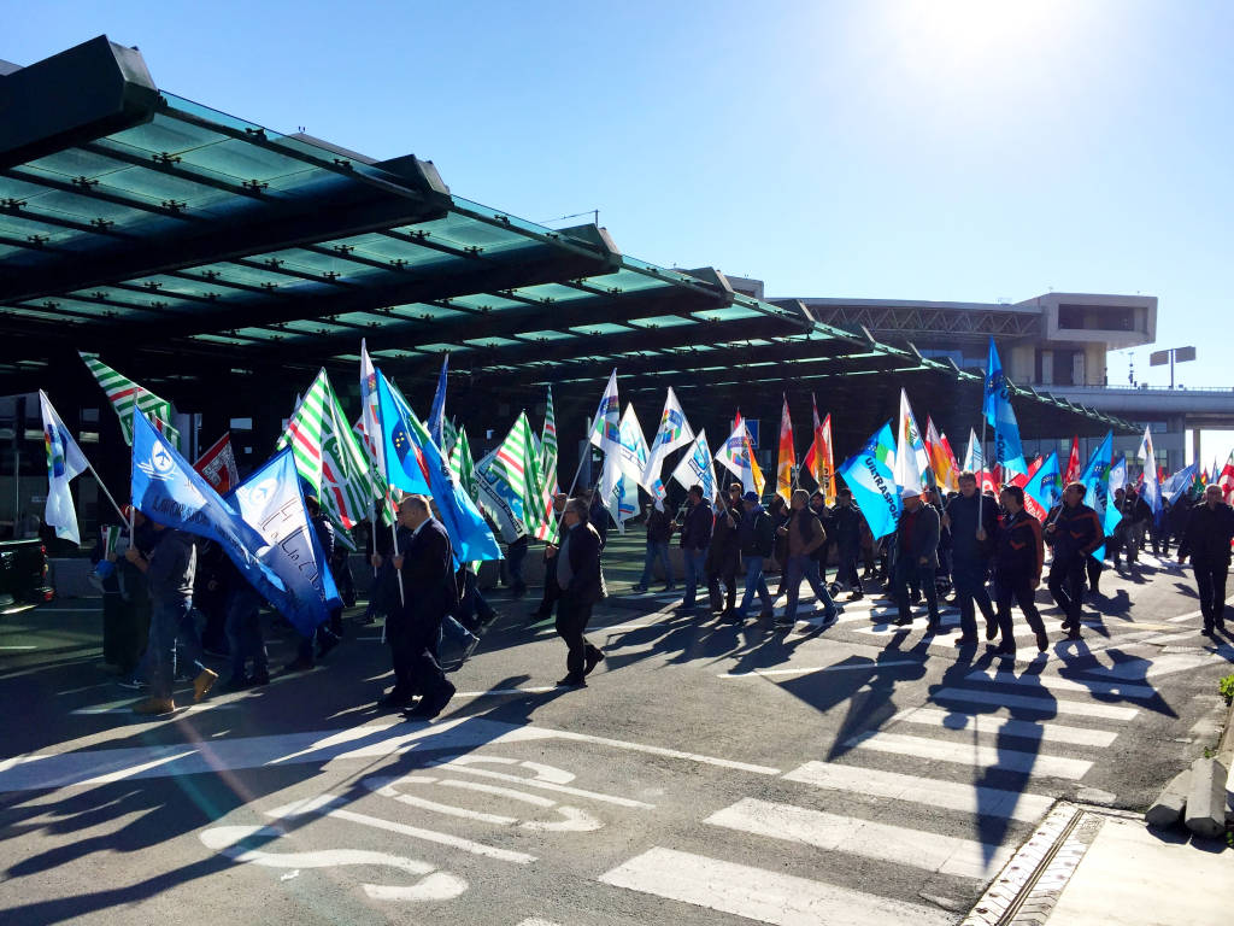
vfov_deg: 48.2
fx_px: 1034
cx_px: 617
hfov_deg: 61.7
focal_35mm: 29
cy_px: 463
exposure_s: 1/3597
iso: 32
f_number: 2.2
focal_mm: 4.15
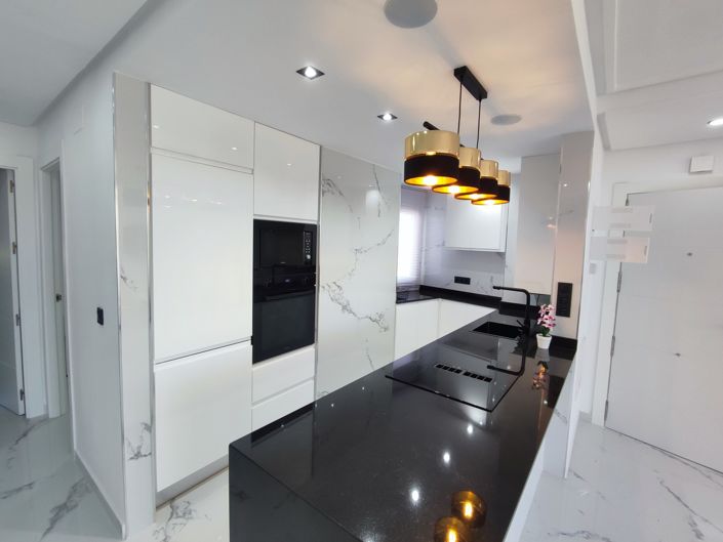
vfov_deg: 78.1
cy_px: 271
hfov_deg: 94.5
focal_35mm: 16
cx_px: 362
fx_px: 334
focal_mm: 1.65
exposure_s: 1/100
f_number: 2.2
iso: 155
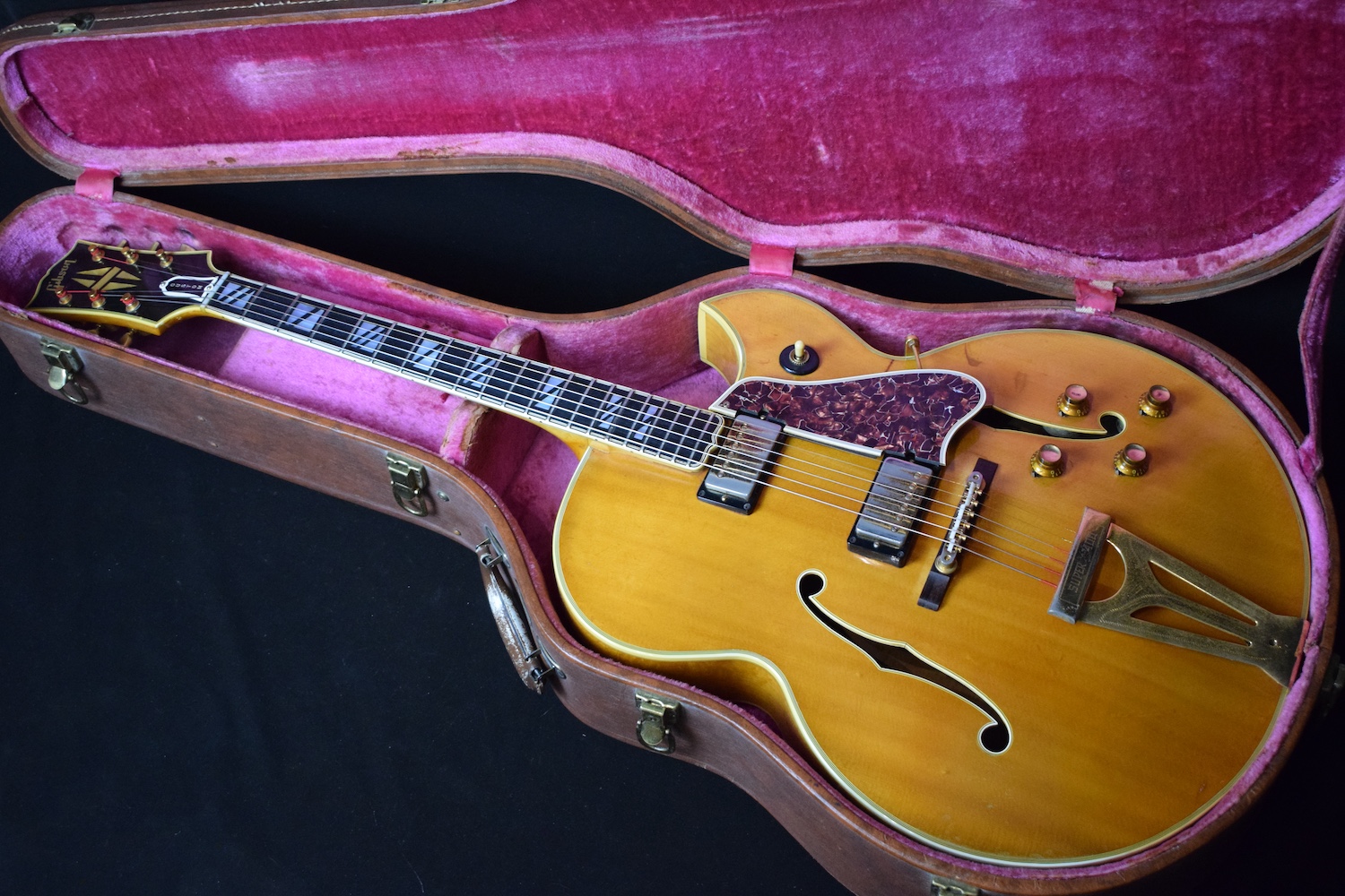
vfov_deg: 26.5
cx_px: 672
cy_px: 448
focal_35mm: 51
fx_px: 1905
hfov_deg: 38.9
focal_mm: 34
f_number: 4.5
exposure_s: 1/60
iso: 2800
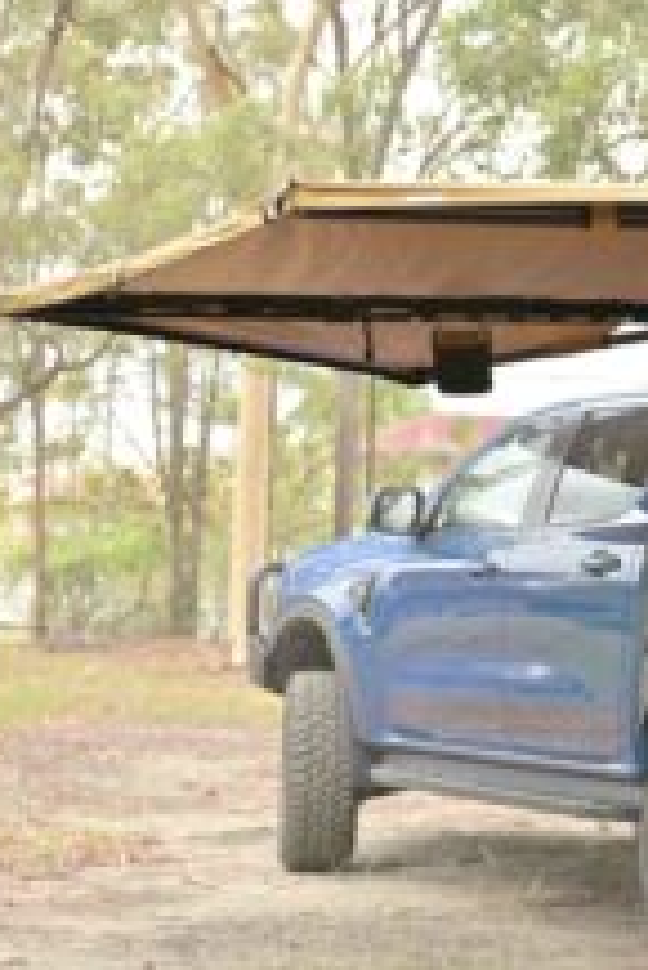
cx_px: 804
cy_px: 427
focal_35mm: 91
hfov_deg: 14.5
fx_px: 2453
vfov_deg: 22.4
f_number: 2.8
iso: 100
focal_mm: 44
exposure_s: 1/125
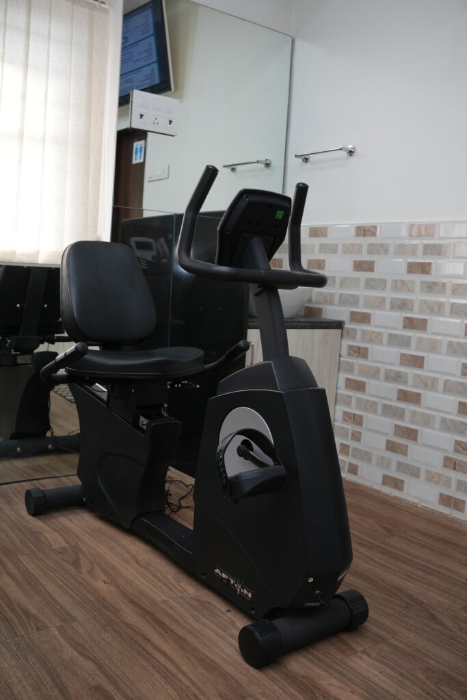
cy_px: 350
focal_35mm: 35
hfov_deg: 37.9
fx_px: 681
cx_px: 234
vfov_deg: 54.4
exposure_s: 1/100
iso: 640
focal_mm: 35
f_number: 5.6
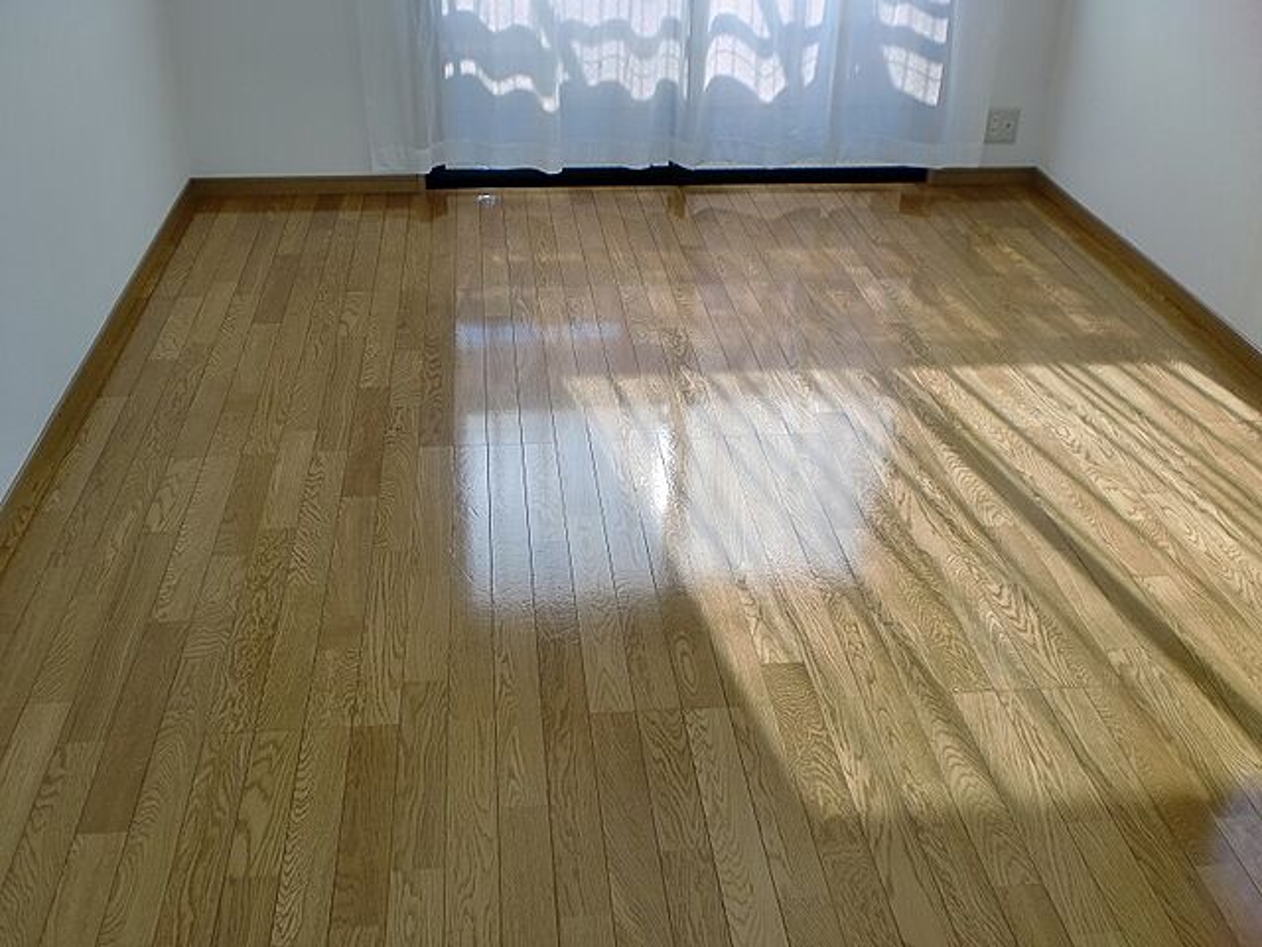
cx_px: 631
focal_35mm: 35
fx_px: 1276
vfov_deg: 40.7
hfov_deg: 52.6
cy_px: 474
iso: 64
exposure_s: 1/125
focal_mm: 6.3
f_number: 3.1
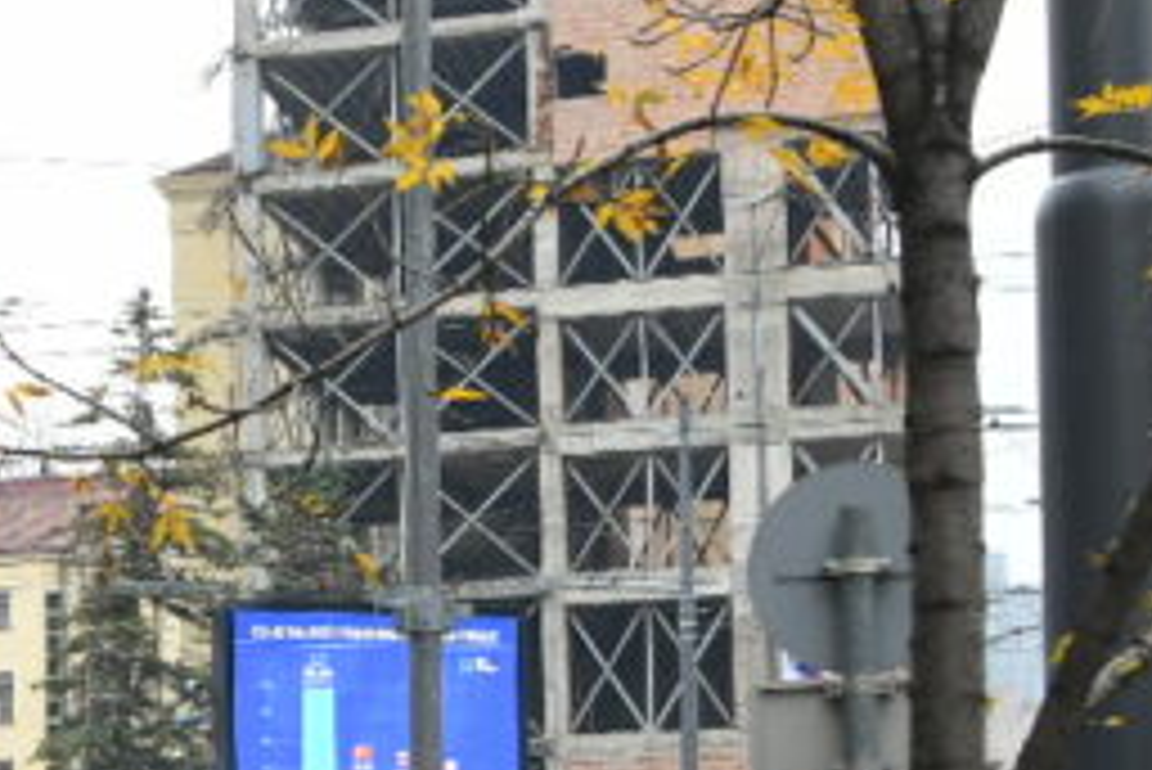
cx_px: -328
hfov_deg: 16.7
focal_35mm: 116
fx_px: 3714
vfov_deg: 11.5
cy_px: 1011
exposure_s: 1/250
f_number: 5
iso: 500
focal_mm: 29
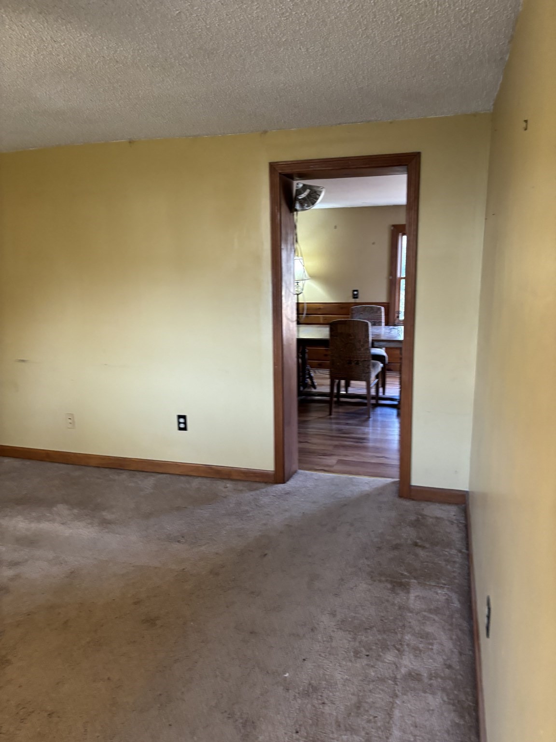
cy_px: 371
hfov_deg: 53.1
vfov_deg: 67.3
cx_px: 278
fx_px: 557
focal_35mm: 26
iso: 250
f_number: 1.6
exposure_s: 1/60
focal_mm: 5.96
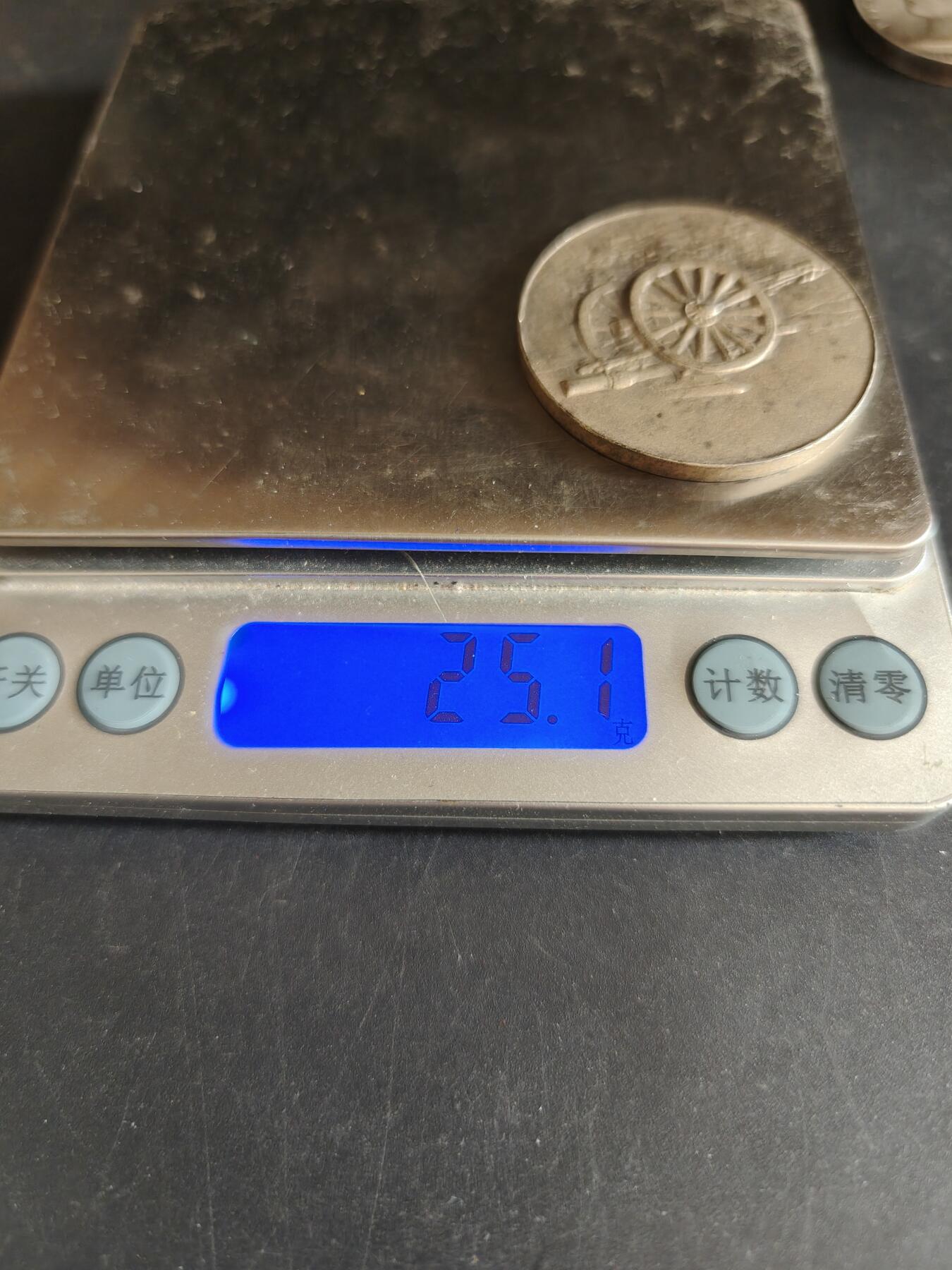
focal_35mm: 23
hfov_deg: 58.9
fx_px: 843
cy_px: 635
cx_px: 476
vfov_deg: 73.9
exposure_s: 1/100
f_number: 1.6
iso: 640
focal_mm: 6.06
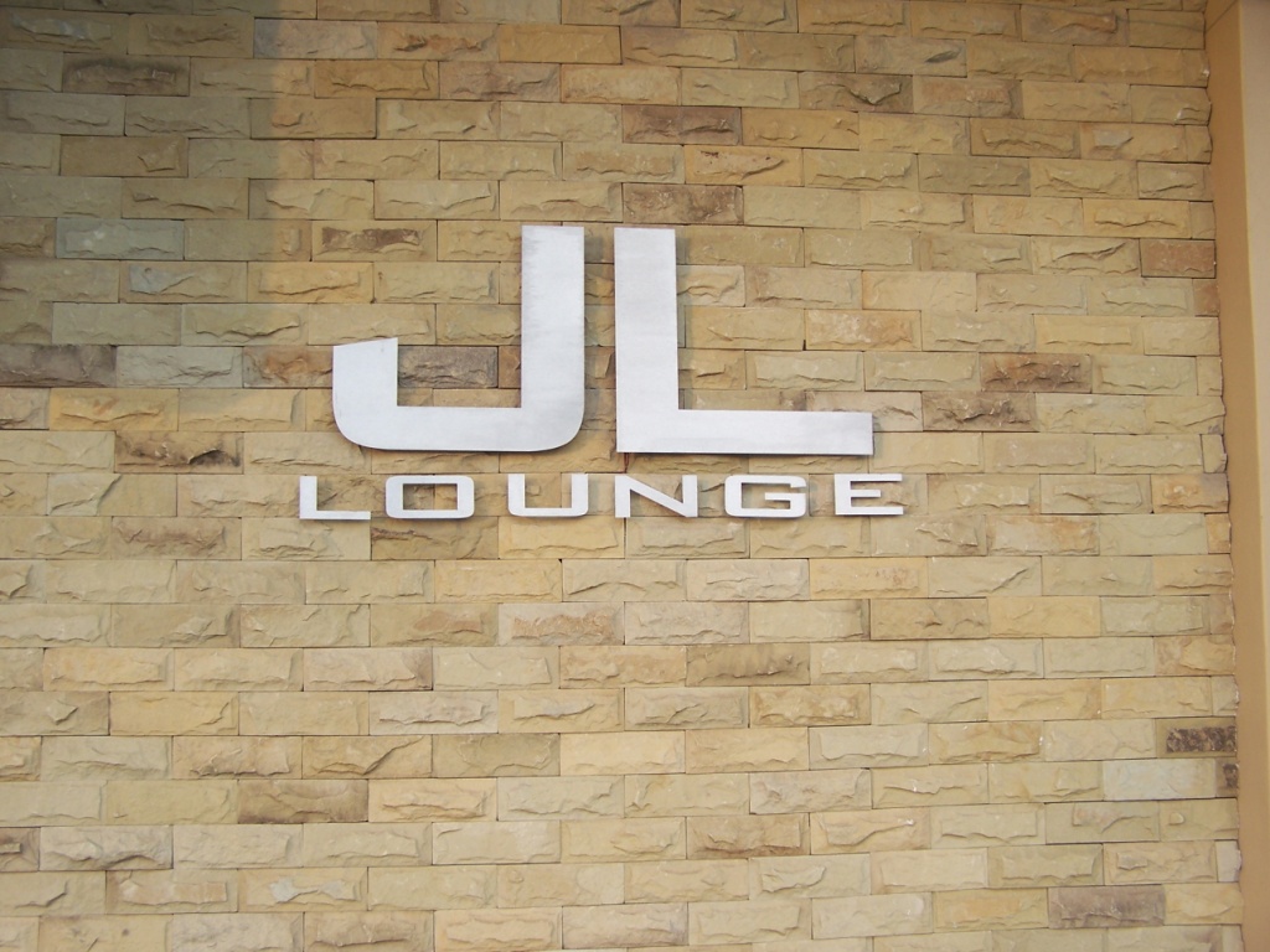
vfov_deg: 37.7
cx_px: 635
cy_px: 476
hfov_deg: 49.0
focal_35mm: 38
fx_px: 1394
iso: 80
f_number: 2.8
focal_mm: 6.3
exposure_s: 1/320
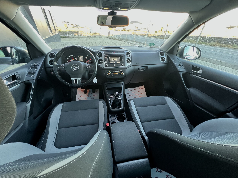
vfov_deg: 89.9
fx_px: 89
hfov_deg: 106.2
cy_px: 89
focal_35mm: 13
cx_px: 119
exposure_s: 1/60
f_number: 1.8
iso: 400
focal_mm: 1.57
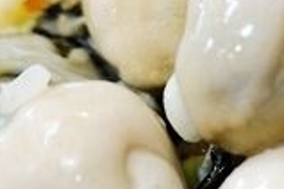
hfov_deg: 20.2
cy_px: 103
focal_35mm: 98
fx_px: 773
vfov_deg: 14.0
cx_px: 282
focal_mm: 9
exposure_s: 1/25
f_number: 2.8
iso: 800
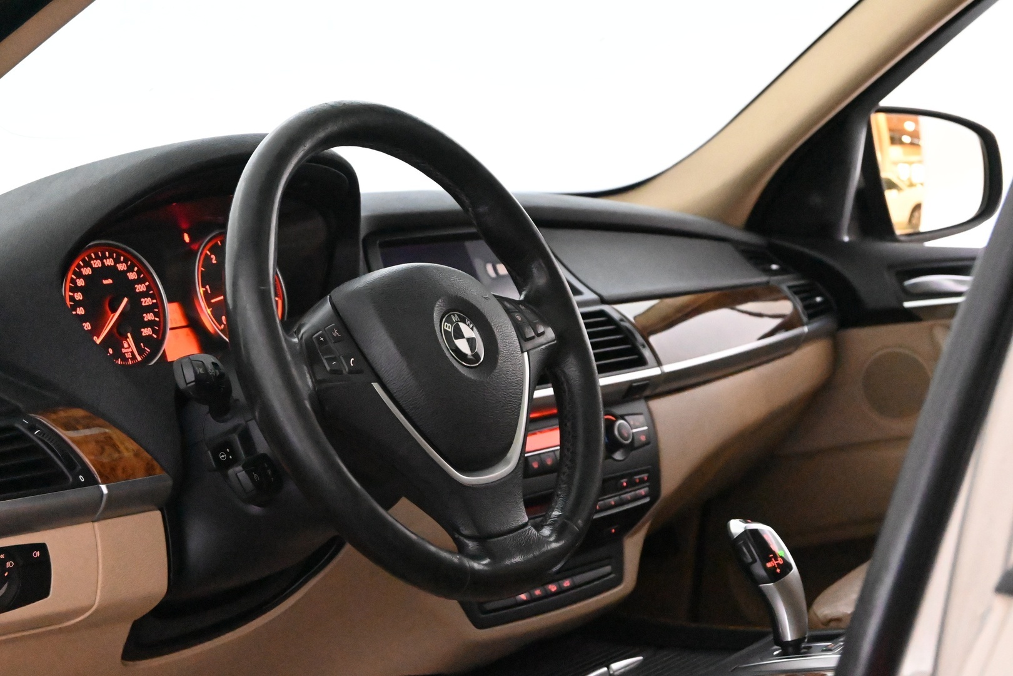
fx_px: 1899
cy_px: 338
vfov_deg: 20.2
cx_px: 506
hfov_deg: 29.9
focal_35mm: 68
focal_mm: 45
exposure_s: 1/80
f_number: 6
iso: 20000
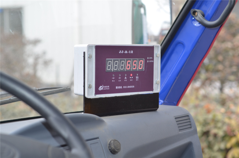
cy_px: 79
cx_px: 120
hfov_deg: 27.0
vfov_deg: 18.1
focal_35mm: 75
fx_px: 497
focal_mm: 50
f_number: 4
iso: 160
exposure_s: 1/250
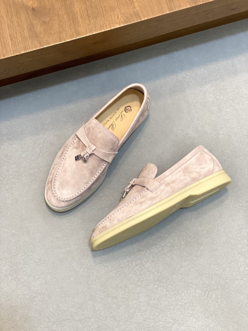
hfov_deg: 28.0
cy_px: 166
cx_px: 124
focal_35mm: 52
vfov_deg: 36.8
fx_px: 497
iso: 160
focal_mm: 6
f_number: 2
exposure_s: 1/100
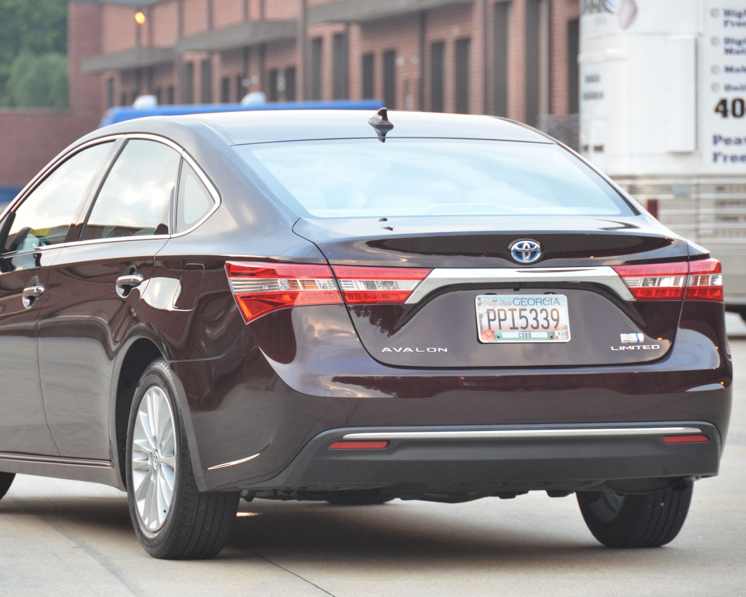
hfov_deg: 6.7
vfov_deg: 5.4
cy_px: 298
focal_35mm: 289
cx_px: 318
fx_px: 6381
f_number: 5.6
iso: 1600
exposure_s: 1/160
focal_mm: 170
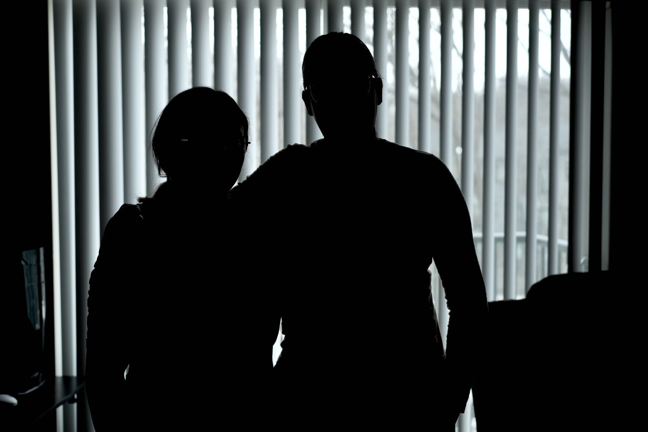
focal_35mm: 40
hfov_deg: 48.5
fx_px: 720
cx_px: 324
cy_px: 216
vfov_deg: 33.4
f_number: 2.8
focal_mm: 40
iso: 640
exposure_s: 1/500
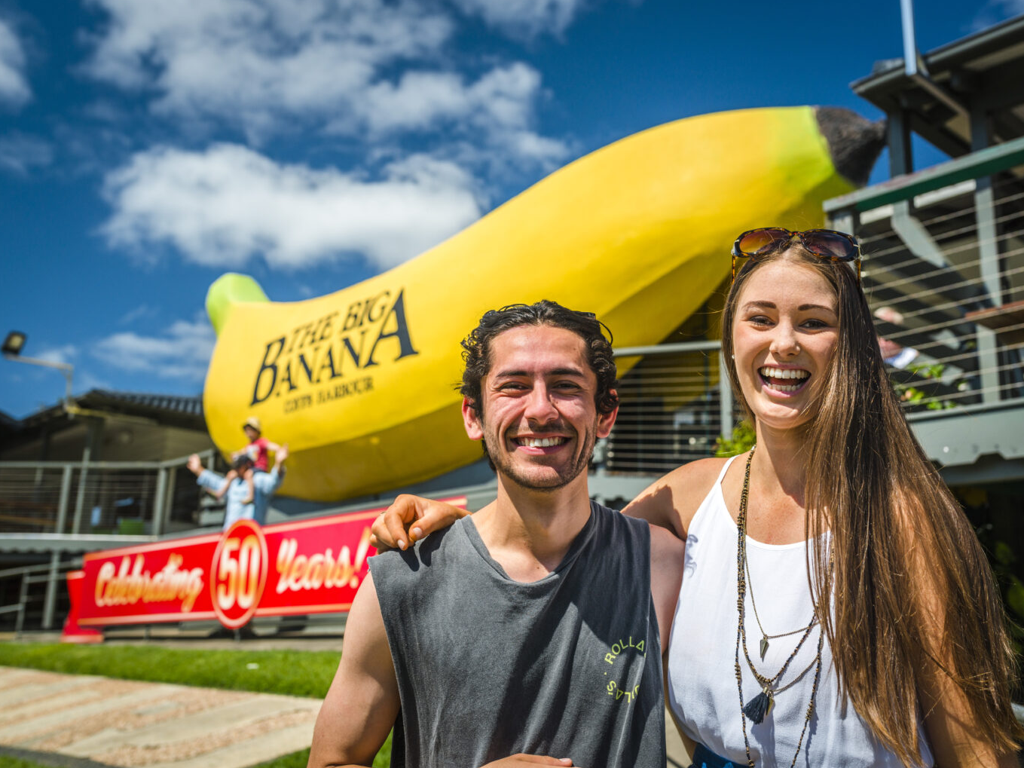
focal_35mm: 38
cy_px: 383
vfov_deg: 37.7
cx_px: 552
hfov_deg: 48.9
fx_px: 1124
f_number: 5
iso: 100
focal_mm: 35
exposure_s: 1/800
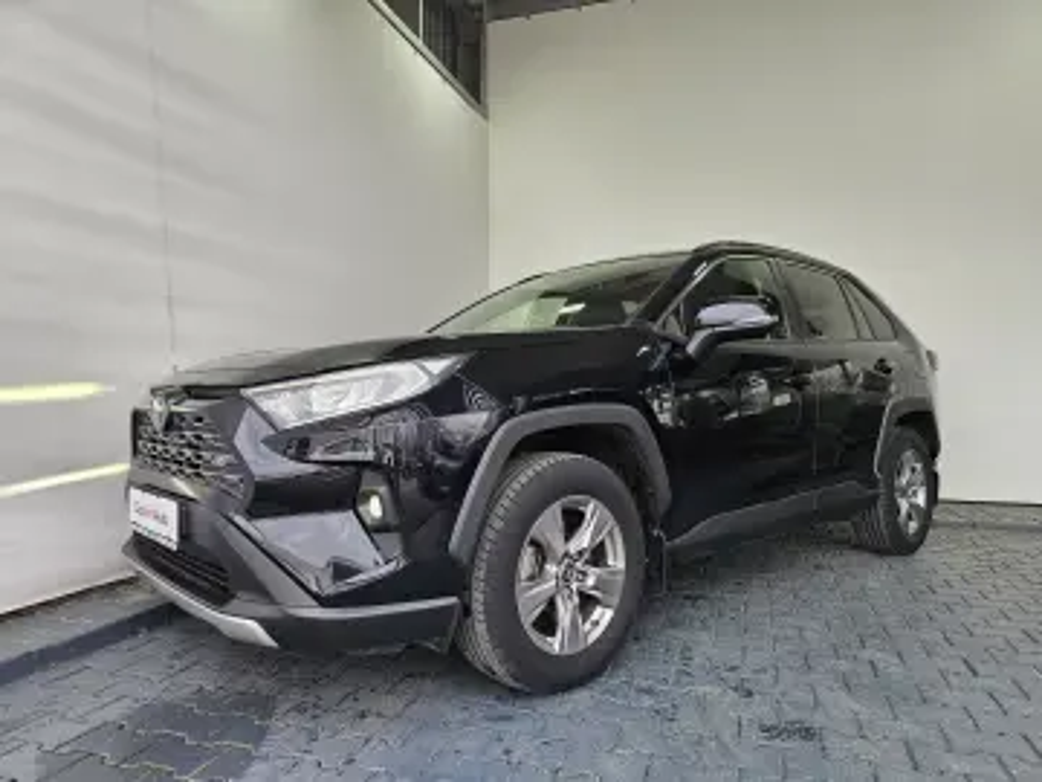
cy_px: 391
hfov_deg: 73.9
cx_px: 521
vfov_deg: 58.9
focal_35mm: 23
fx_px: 692
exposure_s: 1/100
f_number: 1.7
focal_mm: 6.3
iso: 12
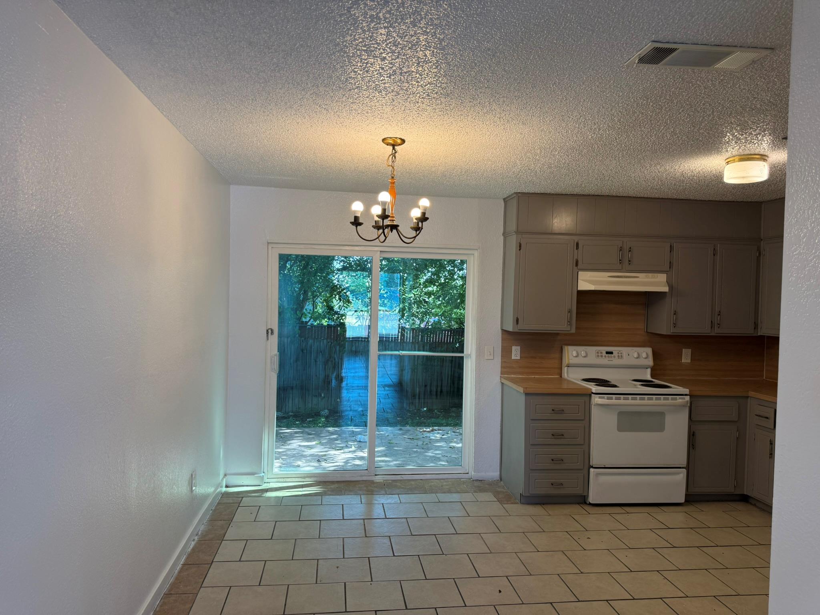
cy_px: 308
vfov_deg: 56.8
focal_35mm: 24
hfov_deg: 71.6
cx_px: 410
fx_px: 569
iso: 100
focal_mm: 6.76
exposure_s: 1/140
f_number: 1.78
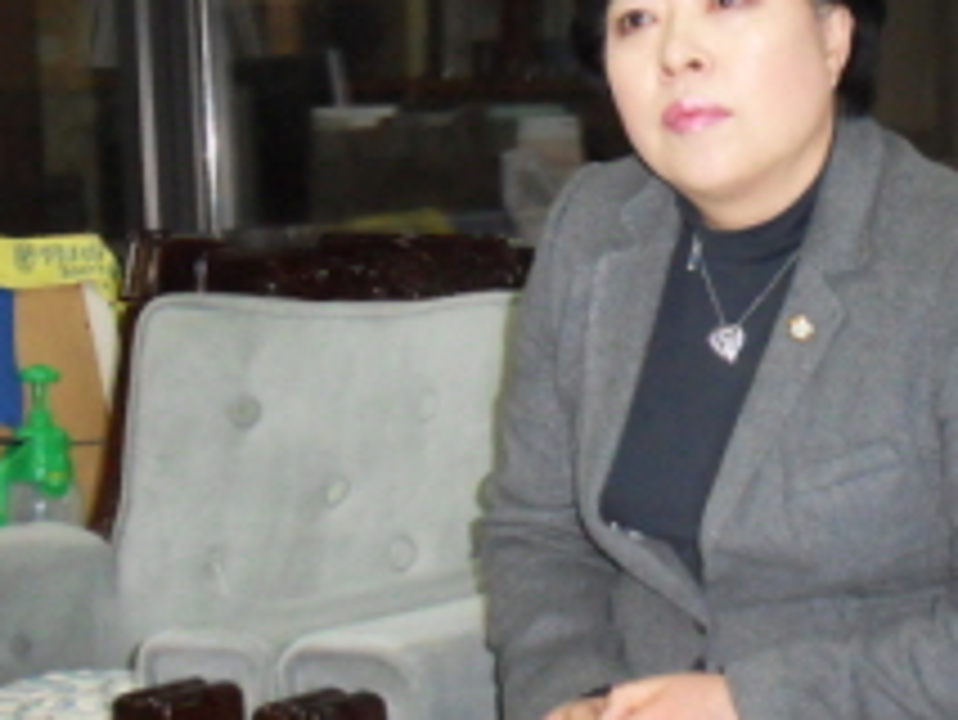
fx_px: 2049
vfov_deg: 19.9
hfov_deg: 26.1
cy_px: 286
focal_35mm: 74
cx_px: 675
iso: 480
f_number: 4.2
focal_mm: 7.9
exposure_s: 1/60
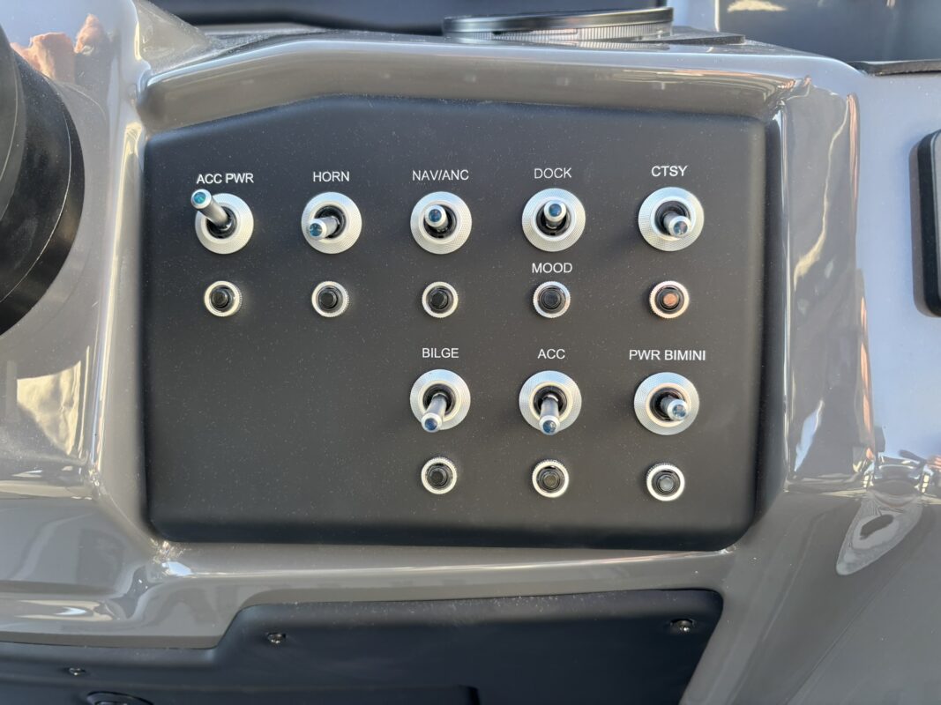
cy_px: 352
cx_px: 470
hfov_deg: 67.3
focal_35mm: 26
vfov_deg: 53.1
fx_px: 707
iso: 40
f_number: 1.6
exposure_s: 1/100
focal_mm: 5.96
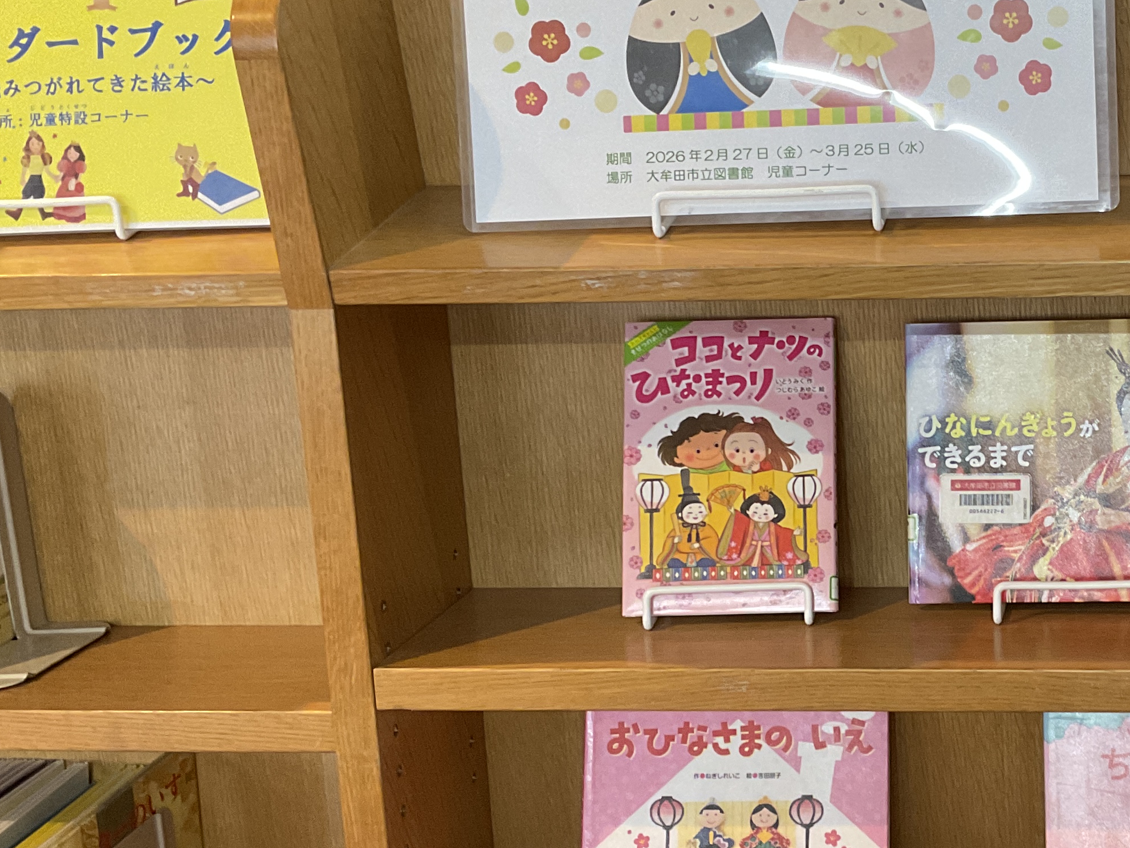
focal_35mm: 59
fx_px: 1926
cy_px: 459
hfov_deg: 31.3
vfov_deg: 24.8
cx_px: 1008
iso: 160
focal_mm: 3
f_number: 1.8
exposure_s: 1/60
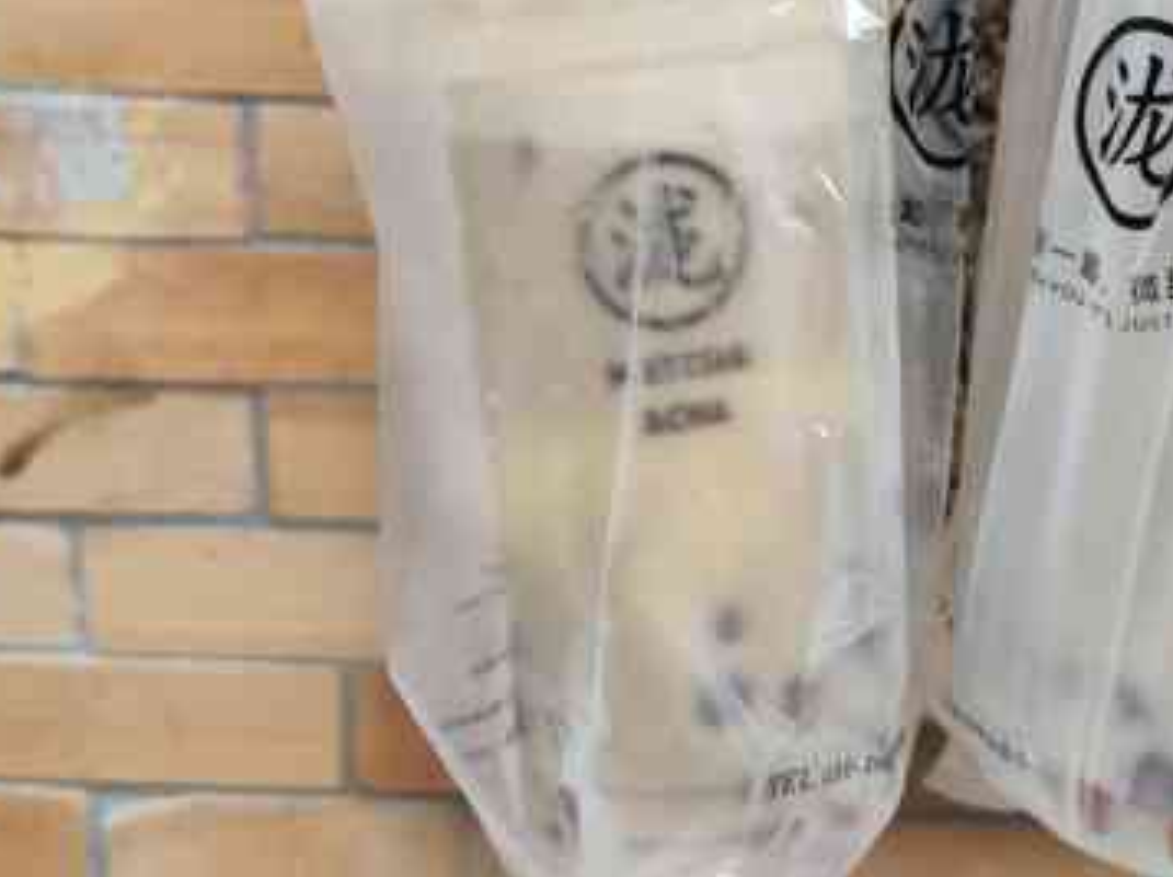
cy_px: 64
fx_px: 1794
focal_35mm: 53
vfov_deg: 26.4
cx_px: 789
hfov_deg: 35.8
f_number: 1.75
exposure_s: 1/100
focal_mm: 4.75
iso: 144
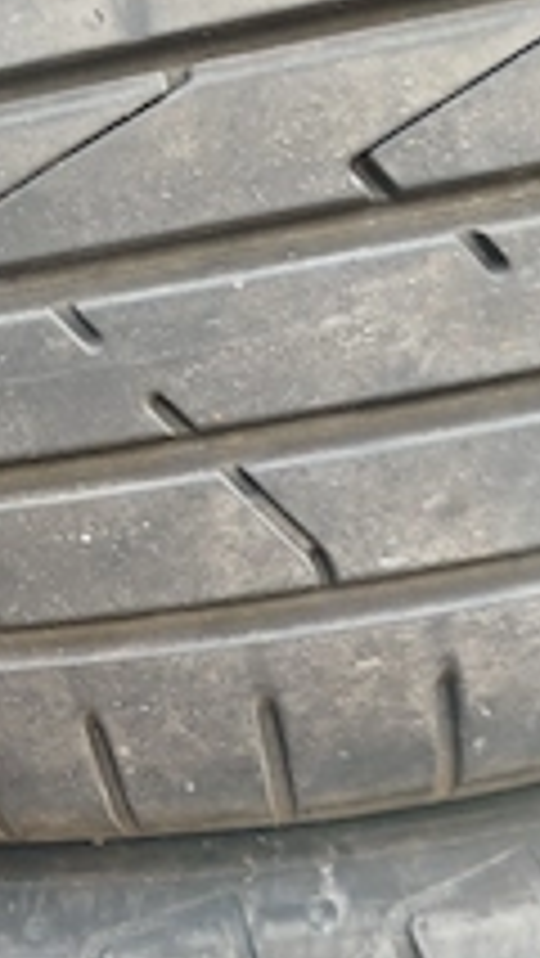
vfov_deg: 40.9
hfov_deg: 22.7
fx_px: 1246
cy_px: 720
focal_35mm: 49
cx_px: -94
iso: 125
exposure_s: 1/33
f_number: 1.7
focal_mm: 5.31
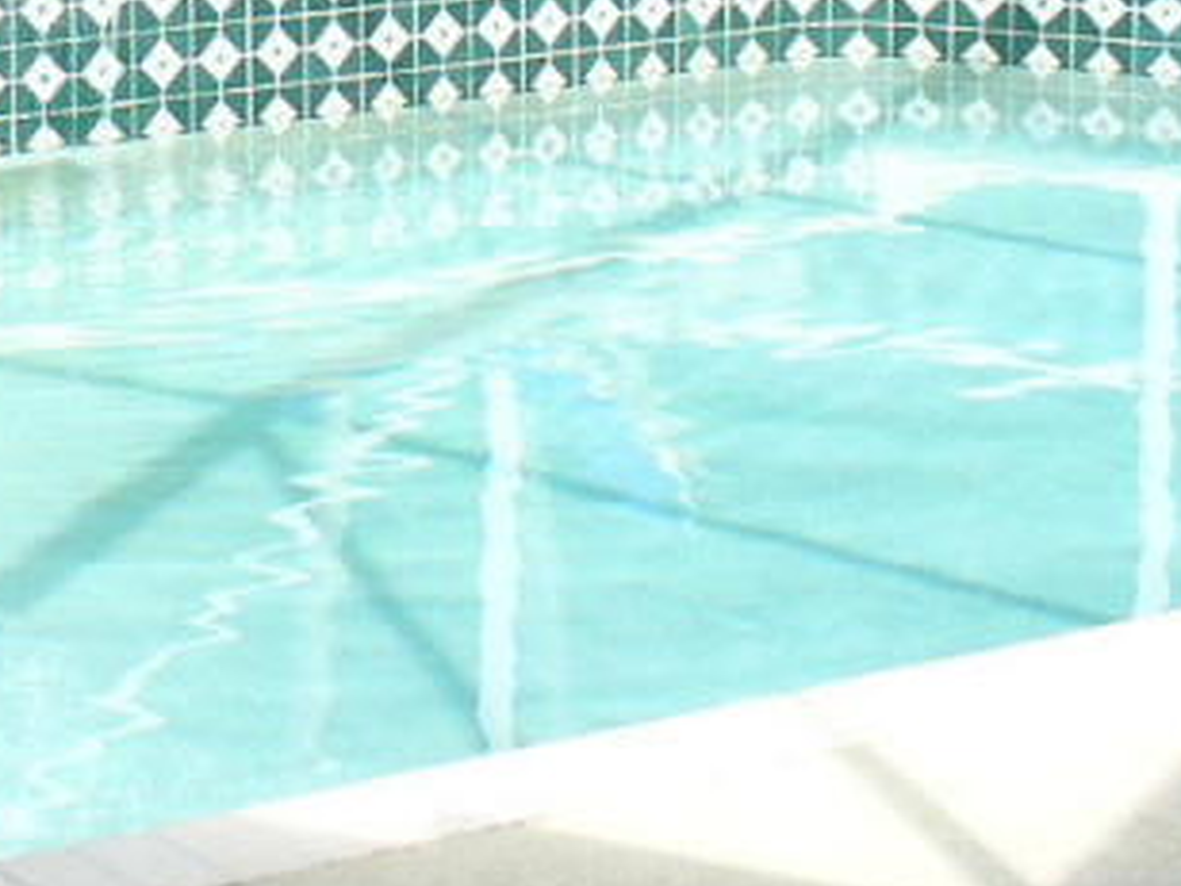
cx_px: -303
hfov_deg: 15.3
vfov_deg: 11.6
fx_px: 4196
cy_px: -357
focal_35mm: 123
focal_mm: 6.1
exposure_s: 1/250
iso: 80
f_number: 2.8
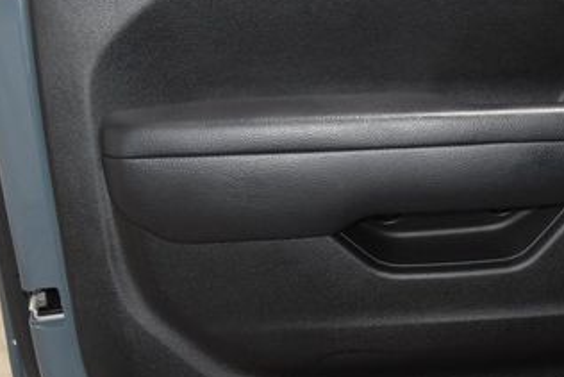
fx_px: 1144
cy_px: 197
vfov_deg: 18.7
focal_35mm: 73
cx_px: 484
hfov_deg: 26.9
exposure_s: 1/125
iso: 2200
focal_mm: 24
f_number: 3.8
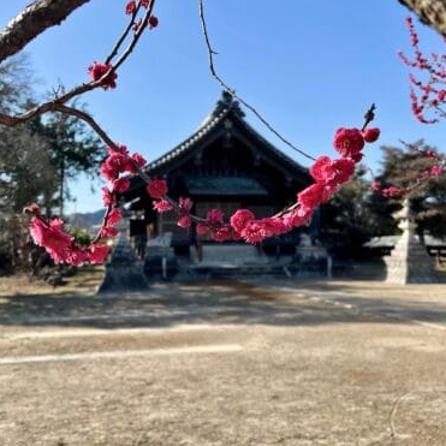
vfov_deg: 52.5
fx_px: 452
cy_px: 222
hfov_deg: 52.2
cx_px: 182
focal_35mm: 31
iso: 50
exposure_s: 1/2208
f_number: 1.5
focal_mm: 5.7
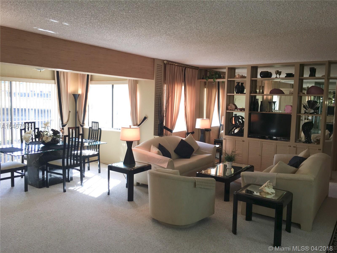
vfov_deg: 48.2
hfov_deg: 61.7
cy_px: 126
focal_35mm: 29
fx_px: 282
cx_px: 168
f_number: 2.2
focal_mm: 4.15
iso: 32
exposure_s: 1/40
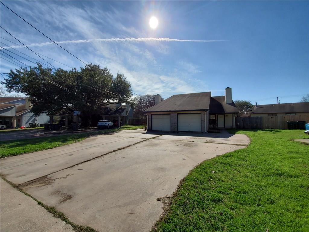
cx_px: 154
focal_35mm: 13
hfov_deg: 106.2
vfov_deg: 89.9
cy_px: 116
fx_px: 116
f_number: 2.2
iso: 50
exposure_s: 1/2722
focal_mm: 1.8
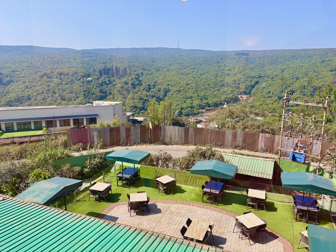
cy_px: 126
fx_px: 252
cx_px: 168
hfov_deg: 67.3
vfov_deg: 53.1
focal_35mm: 26
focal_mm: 5.96
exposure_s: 1/552
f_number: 1.6
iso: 50
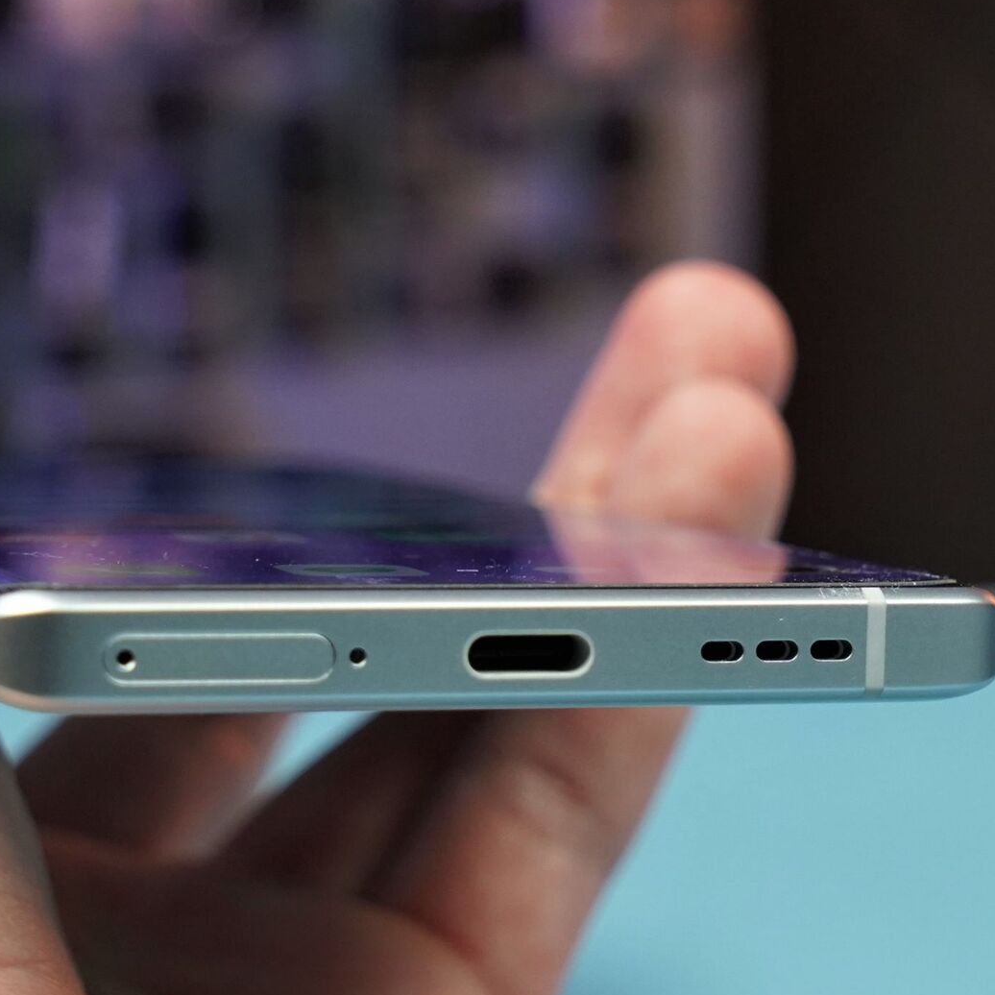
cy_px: 587
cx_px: 297
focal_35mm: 74
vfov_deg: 23.3
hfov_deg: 23.2
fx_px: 2406
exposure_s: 1/160
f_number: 7.1
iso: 2000
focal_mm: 47
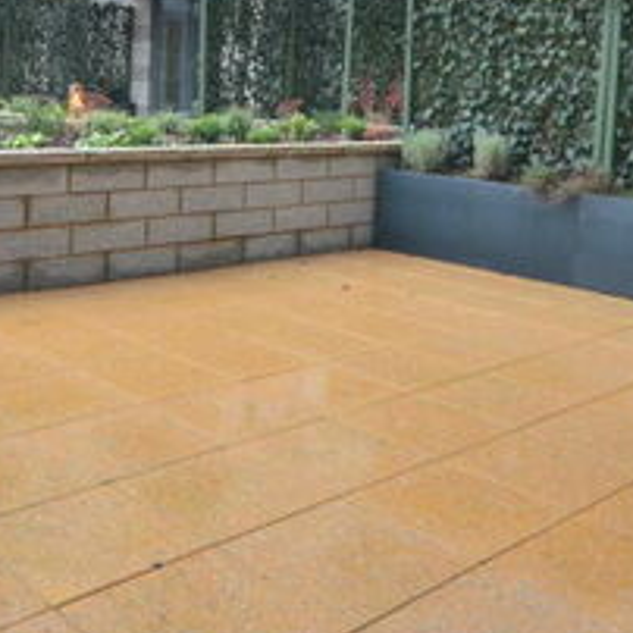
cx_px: 210
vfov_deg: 37.3
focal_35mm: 44
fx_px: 910
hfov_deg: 37.9
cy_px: 152
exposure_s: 1/100
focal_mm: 10
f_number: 4.5
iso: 400
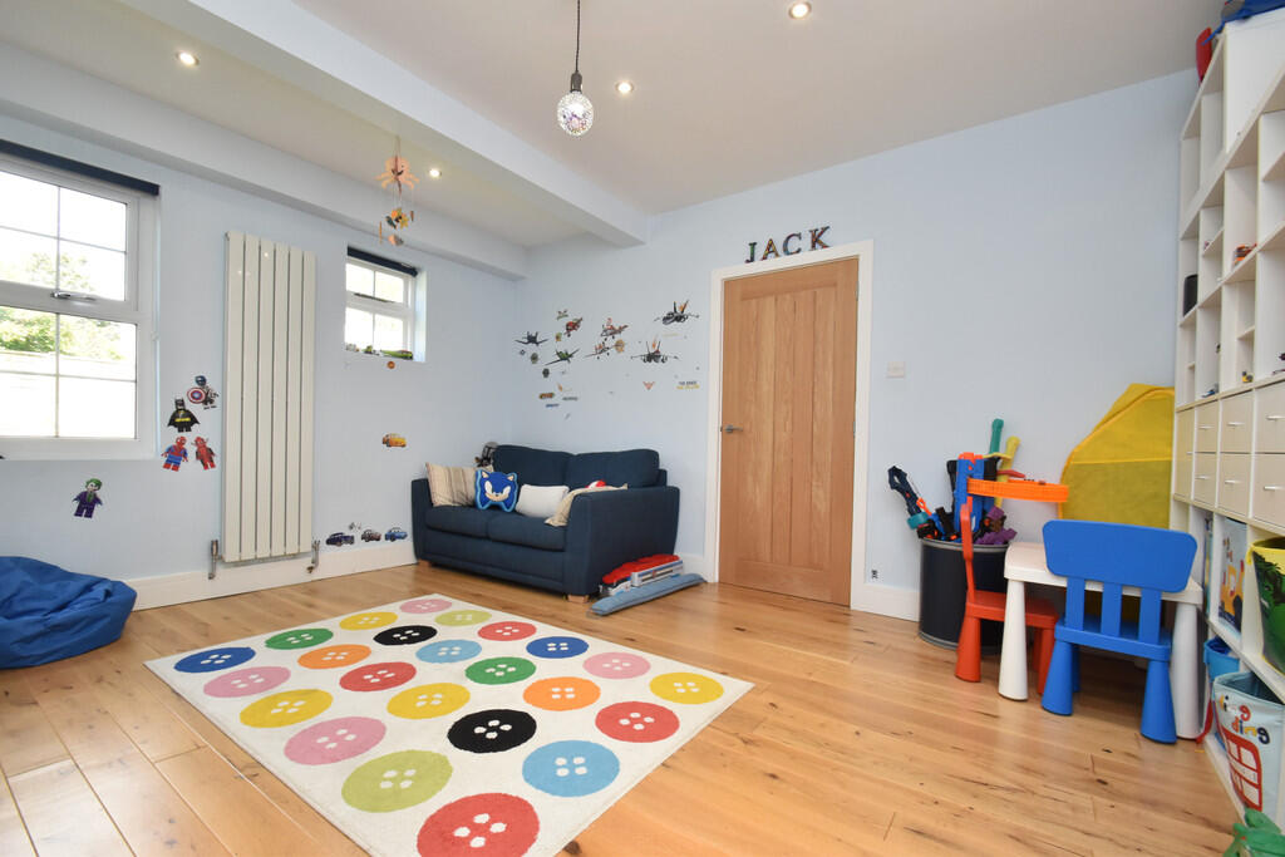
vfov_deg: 77.3
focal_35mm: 15
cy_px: 428
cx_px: 642
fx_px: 535
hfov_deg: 100.4
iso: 1000
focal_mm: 10
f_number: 9
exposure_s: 1/60
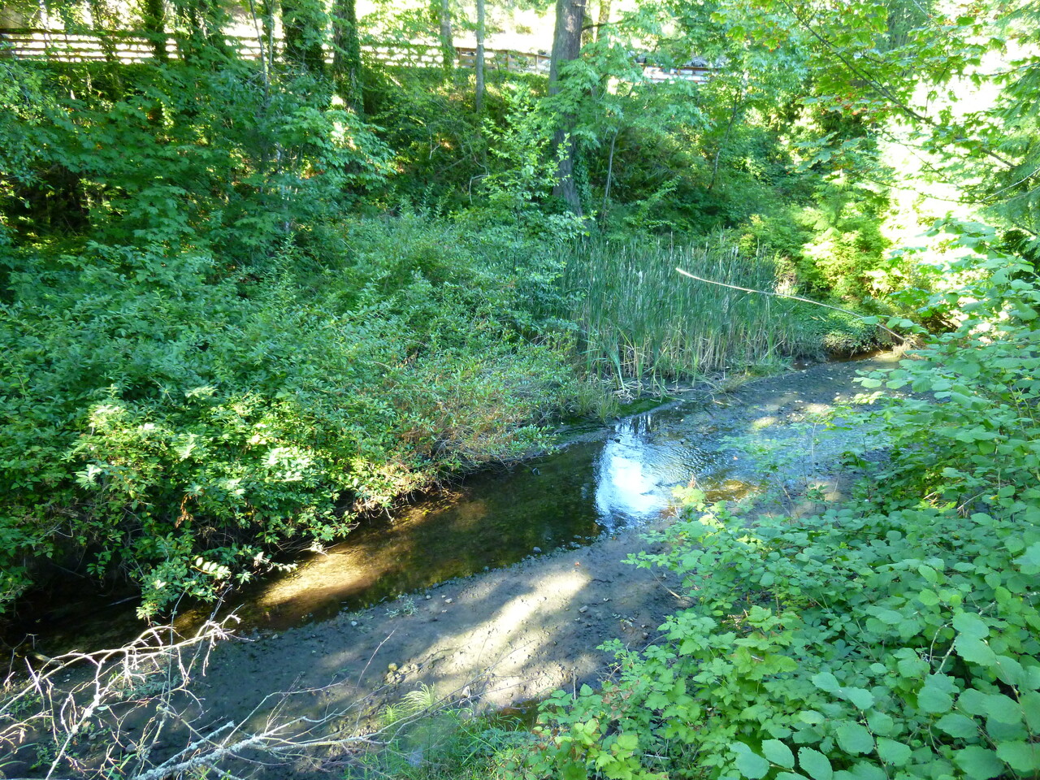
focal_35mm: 25
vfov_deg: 54.9
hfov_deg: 69.4
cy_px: 390
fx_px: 751
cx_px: 520
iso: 320
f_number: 3.3
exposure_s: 1/30
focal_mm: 4.5
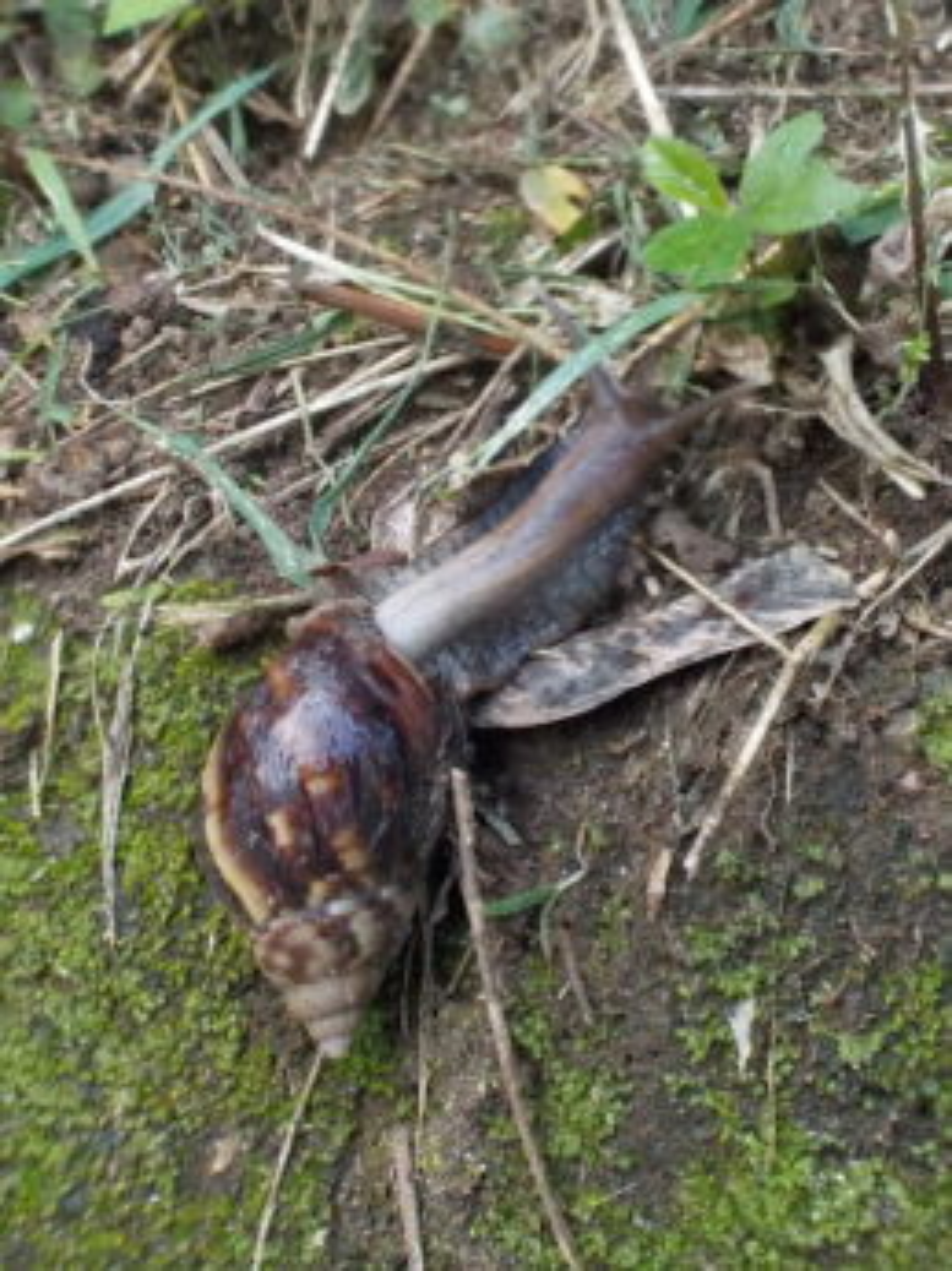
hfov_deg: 20.7
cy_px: 636
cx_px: 476
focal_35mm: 71
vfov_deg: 27.4
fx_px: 2607
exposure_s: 1/100
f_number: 5.3
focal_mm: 9.7
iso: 800
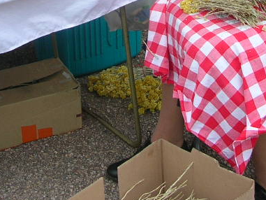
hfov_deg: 20.9
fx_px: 723
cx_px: 127
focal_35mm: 94
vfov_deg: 15.0
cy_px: -60
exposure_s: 1/82.1
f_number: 2.8
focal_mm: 5.8
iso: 50
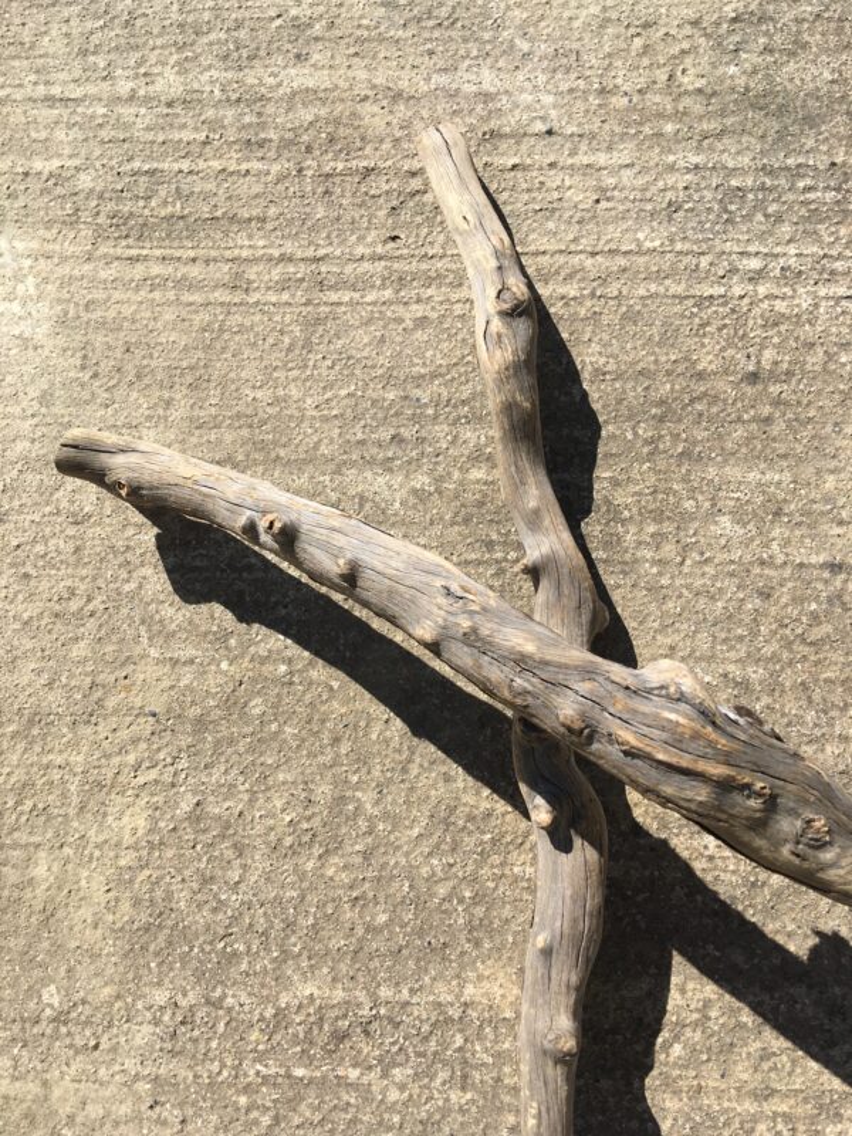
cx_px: 426
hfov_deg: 48.2
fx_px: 952
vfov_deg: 61.7
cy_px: 568
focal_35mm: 29
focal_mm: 4.15
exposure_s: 1/1672
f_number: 2.2
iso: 25
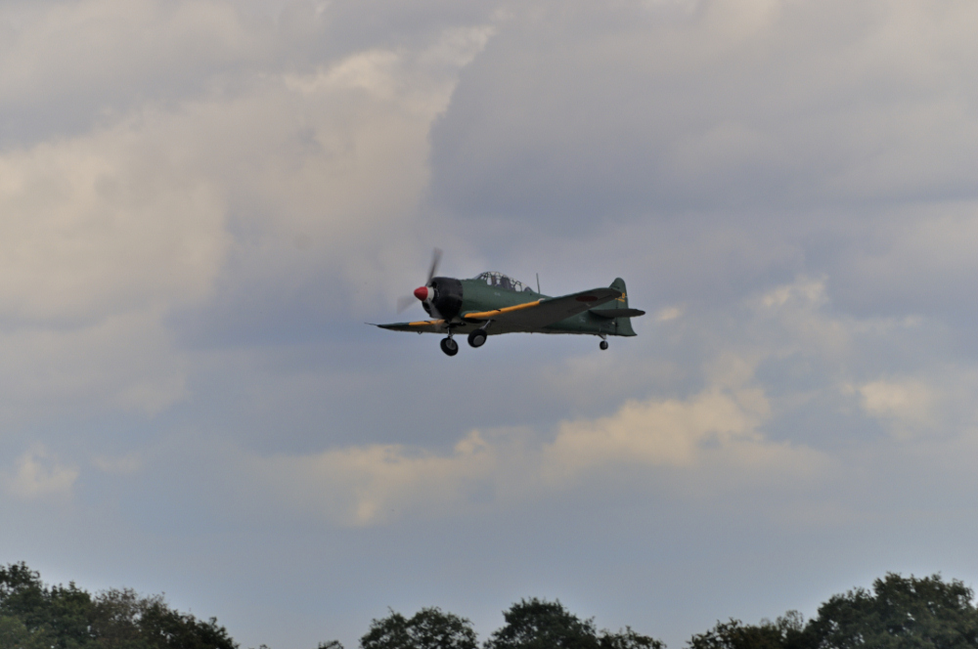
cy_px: 324
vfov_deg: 3.0
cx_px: 489
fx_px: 12209
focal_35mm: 450
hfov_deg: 4.6
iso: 200
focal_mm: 300
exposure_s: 1/400
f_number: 6.3
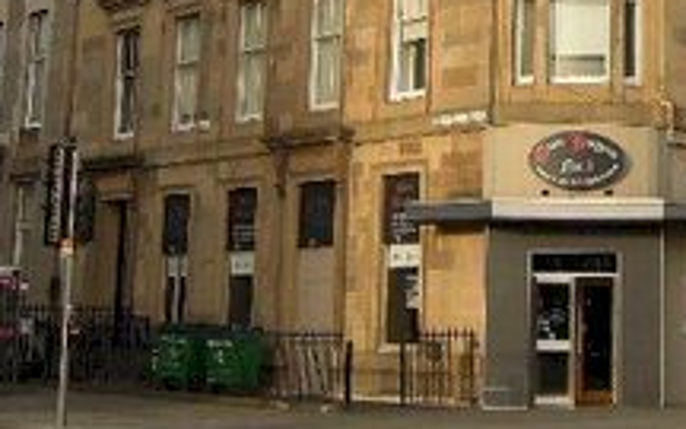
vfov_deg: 13.2
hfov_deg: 21.2
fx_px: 1795
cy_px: -97
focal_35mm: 96
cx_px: 594
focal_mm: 5
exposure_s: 1/1600
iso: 160
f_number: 2.5
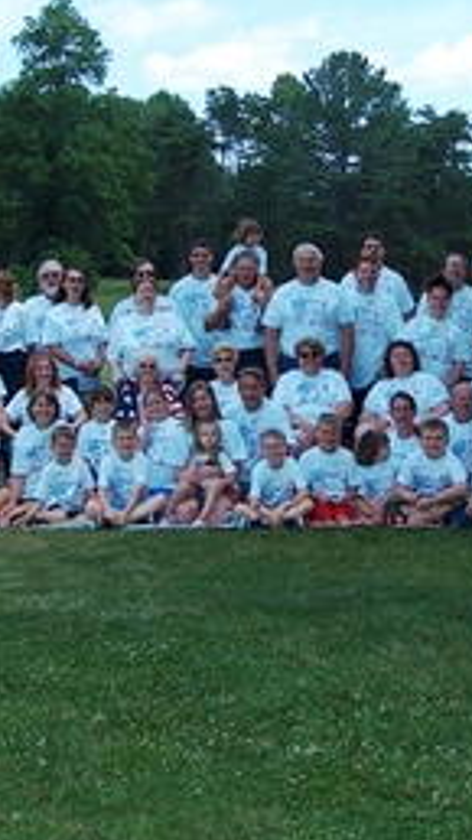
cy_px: 441
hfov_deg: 19.7
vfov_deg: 34.4
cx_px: 216
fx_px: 1358
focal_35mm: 61
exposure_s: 1/1031
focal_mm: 7.6
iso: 100
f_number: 3.4
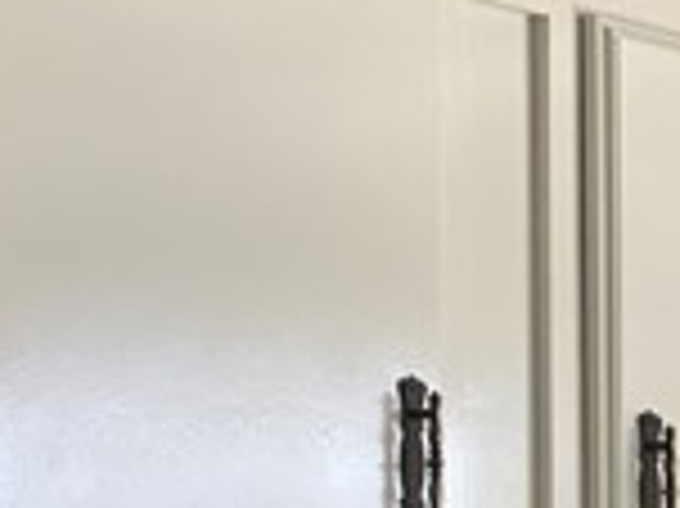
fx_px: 4318
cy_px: 1029
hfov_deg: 8.8
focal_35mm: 220
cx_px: 955
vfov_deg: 6.5
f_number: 2
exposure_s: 1/120
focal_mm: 6
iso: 64
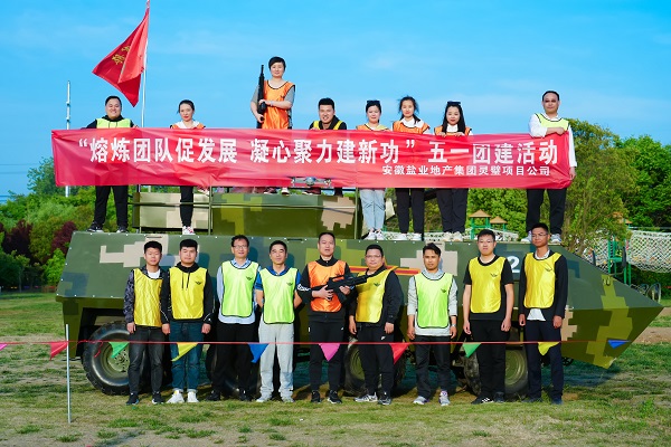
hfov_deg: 28.8
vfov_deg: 19.5
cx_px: 336
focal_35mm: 70
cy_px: 224
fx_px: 1305
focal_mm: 70
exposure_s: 1/1000
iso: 400
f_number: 5
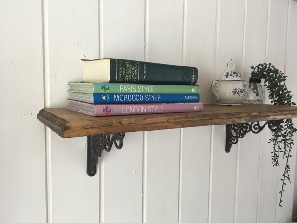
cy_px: 112
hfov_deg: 61.7
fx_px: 249
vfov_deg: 48.2
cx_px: 148
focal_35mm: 29
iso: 50
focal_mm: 4.15
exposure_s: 1/30
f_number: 2.2
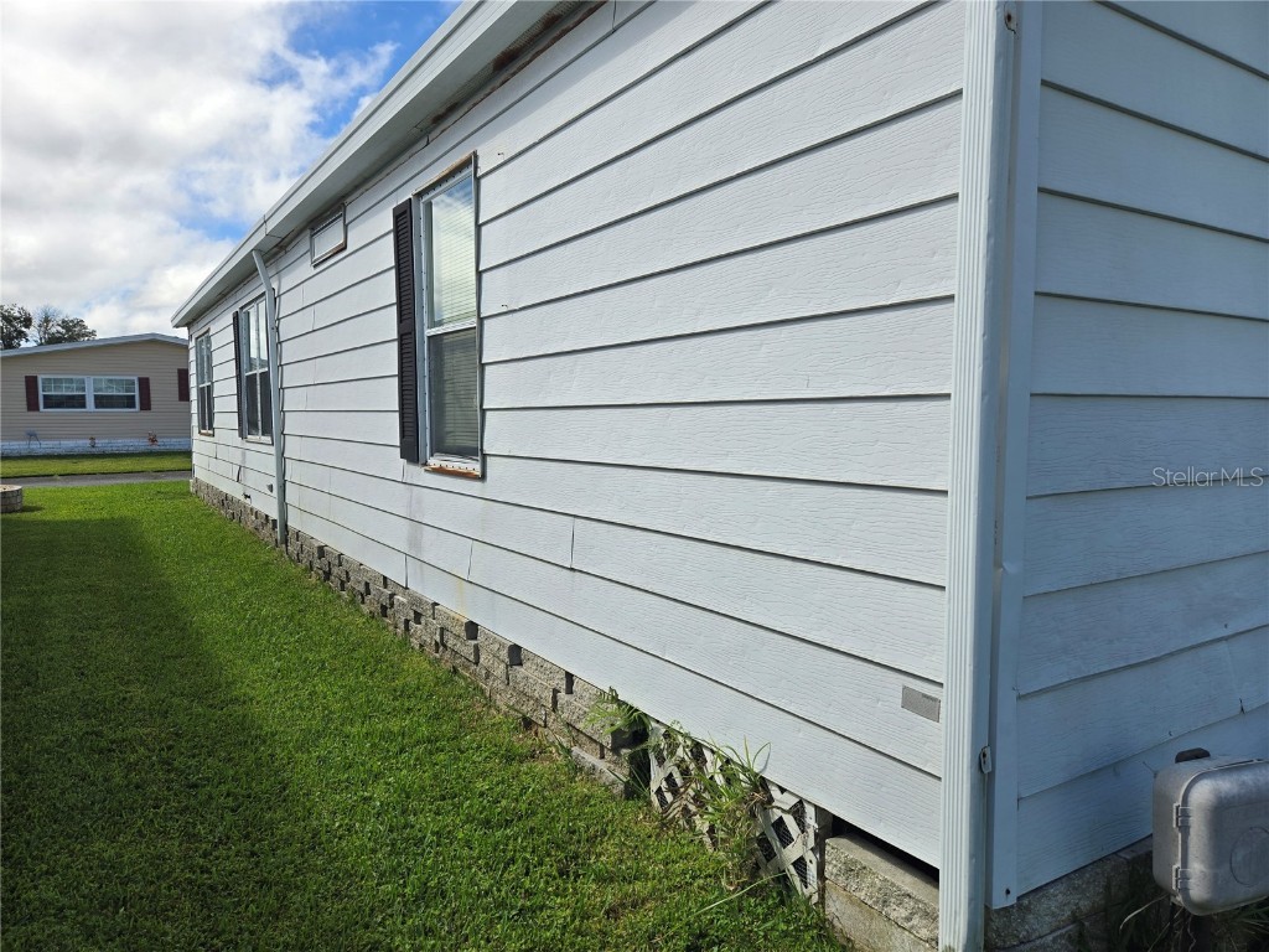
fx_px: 843
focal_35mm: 23
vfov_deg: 58.9
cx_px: 634
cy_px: 476
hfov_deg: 73.9
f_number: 1.8
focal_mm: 5.4
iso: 25
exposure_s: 1/2099
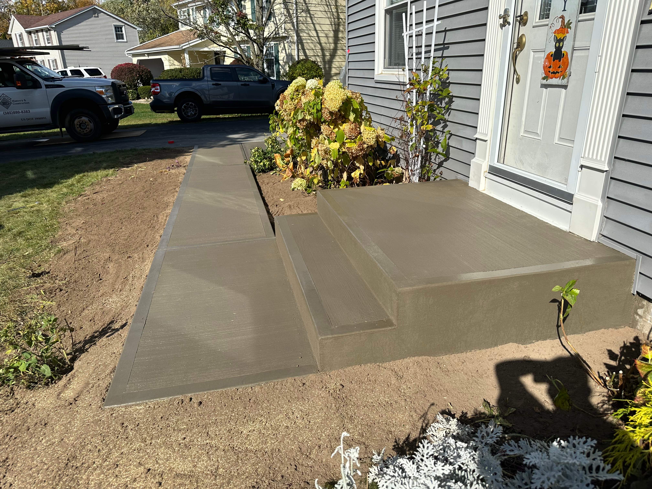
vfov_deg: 56.8
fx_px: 452
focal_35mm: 24
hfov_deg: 71.6
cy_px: 244
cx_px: 326
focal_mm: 6.86
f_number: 1.78
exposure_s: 1/5525
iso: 80
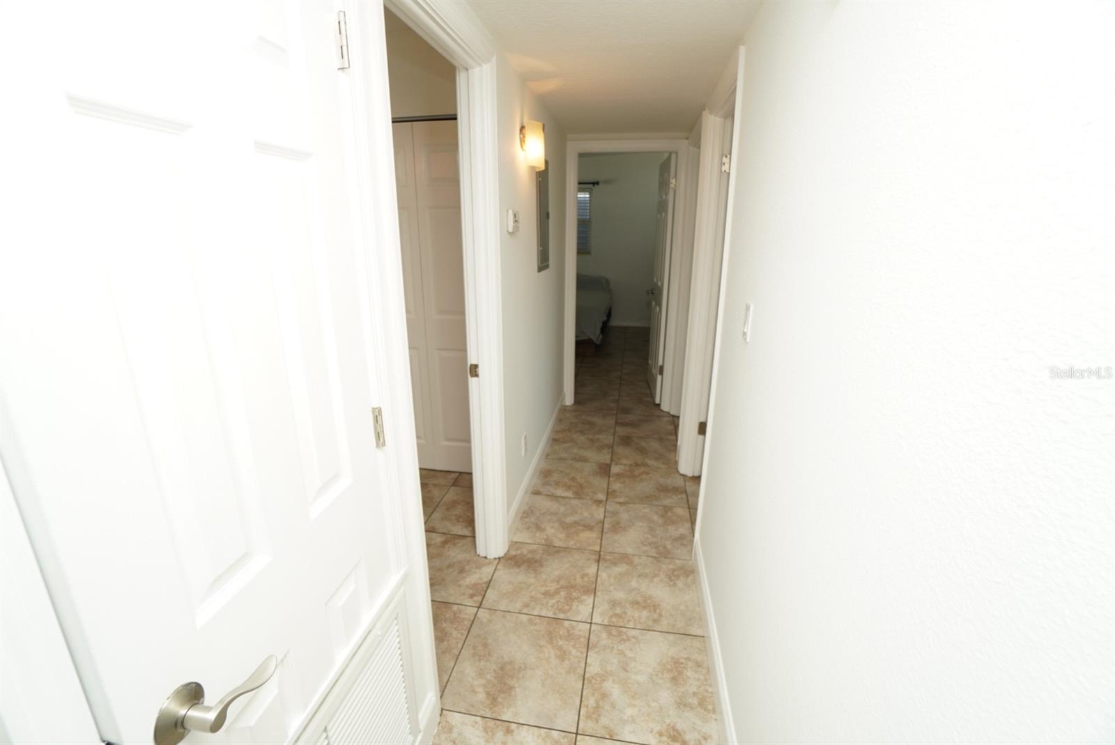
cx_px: 558
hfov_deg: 100.4
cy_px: 372
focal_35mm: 15
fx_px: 465
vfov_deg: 77.4
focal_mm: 10
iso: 125
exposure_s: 1/60
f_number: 4
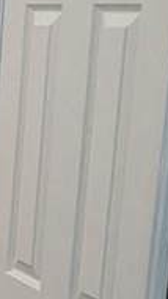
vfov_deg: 18.3
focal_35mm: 117
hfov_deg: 7.8
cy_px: 175
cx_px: -441
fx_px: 929
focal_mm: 2.35
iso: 167
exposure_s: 1/120
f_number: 2.2
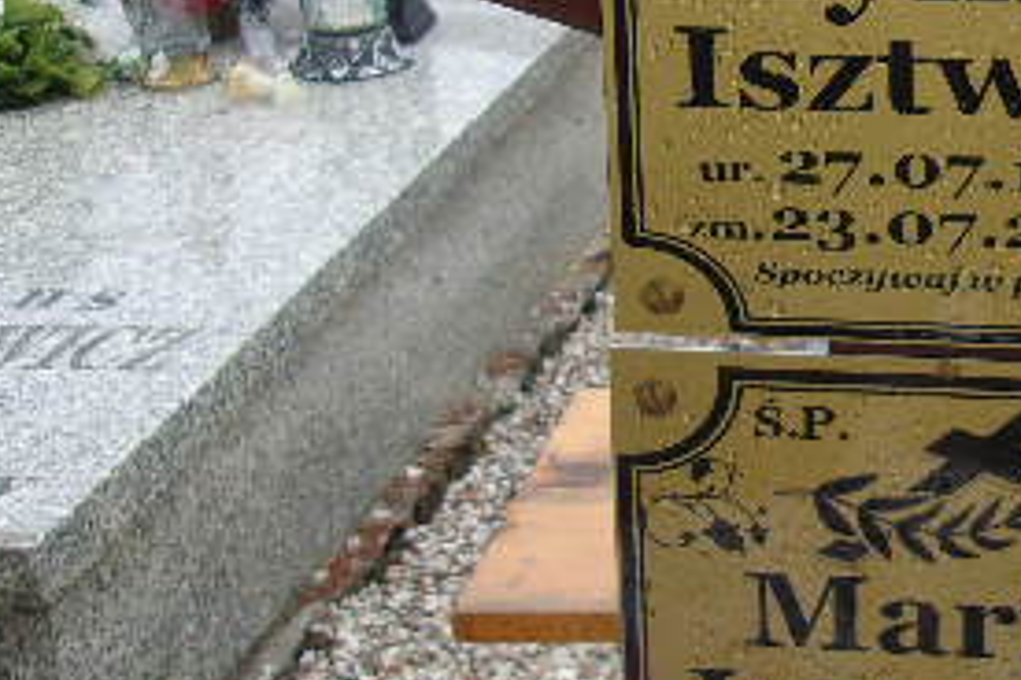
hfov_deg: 29.1
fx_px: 1843
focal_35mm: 65
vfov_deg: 20.8
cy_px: 174
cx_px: 1010
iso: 80
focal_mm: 4.9
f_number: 3
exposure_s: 1/120
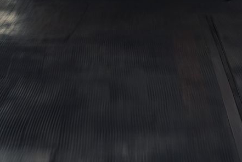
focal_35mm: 231
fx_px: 1553
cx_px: 165
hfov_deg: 8.9
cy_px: -173
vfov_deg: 5.8
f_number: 7.1
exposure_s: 1/25
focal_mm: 53
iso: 100
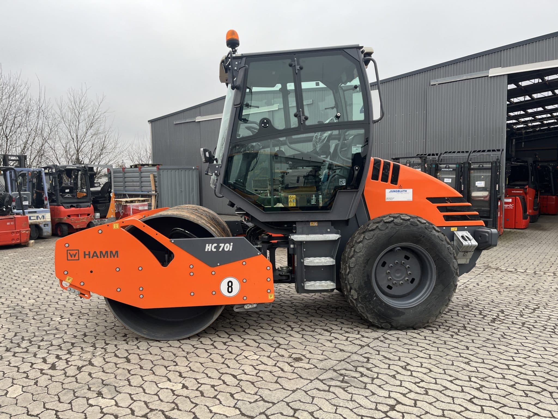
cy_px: 210
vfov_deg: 53.1
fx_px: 419
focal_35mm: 26
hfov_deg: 67.3
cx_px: 279
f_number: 1.6
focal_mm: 5.1
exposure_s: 1/421
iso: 50
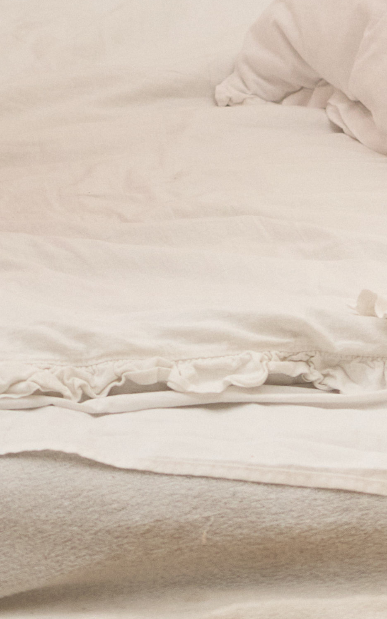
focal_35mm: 239
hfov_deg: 5.4
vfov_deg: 8.2
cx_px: -329
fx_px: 4032
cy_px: -811
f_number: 4
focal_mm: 50
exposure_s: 1/200
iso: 400
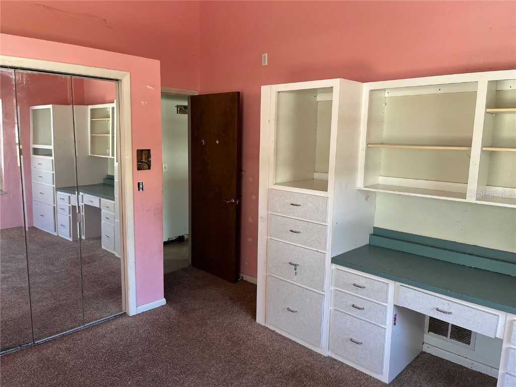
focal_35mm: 26
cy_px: 194
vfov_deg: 53.1
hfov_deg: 67.3
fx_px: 388
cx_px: 258
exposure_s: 1/103
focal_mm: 5.1
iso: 125
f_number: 1.6
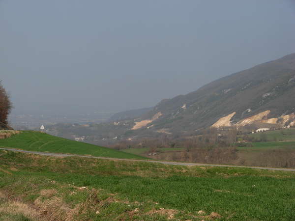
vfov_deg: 14.2
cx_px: 148
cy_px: 110
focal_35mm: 104
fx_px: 886
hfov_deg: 18.9
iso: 79
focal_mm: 17.2
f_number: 6.8
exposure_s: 1/443
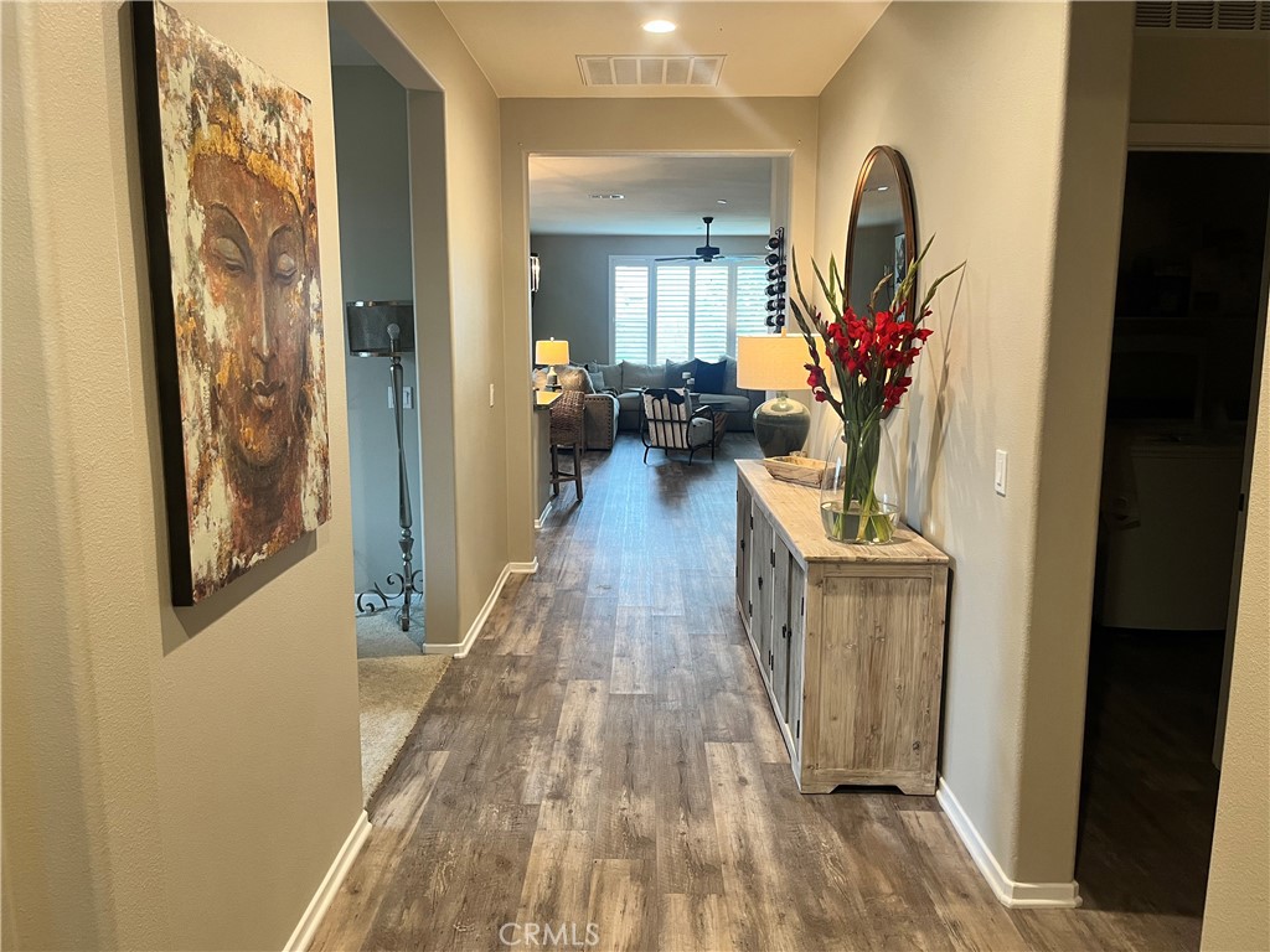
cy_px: 476
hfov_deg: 67.3
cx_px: 635
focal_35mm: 26
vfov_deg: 53.1
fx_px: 954
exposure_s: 1/60
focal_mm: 5.1
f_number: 1.6
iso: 250
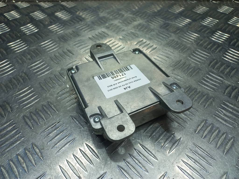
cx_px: 120
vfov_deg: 54.9
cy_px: 90
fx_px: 173
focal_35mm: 25
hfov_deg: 69.4
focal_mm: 4.6
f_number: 1.8
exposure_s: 1/100
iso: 32
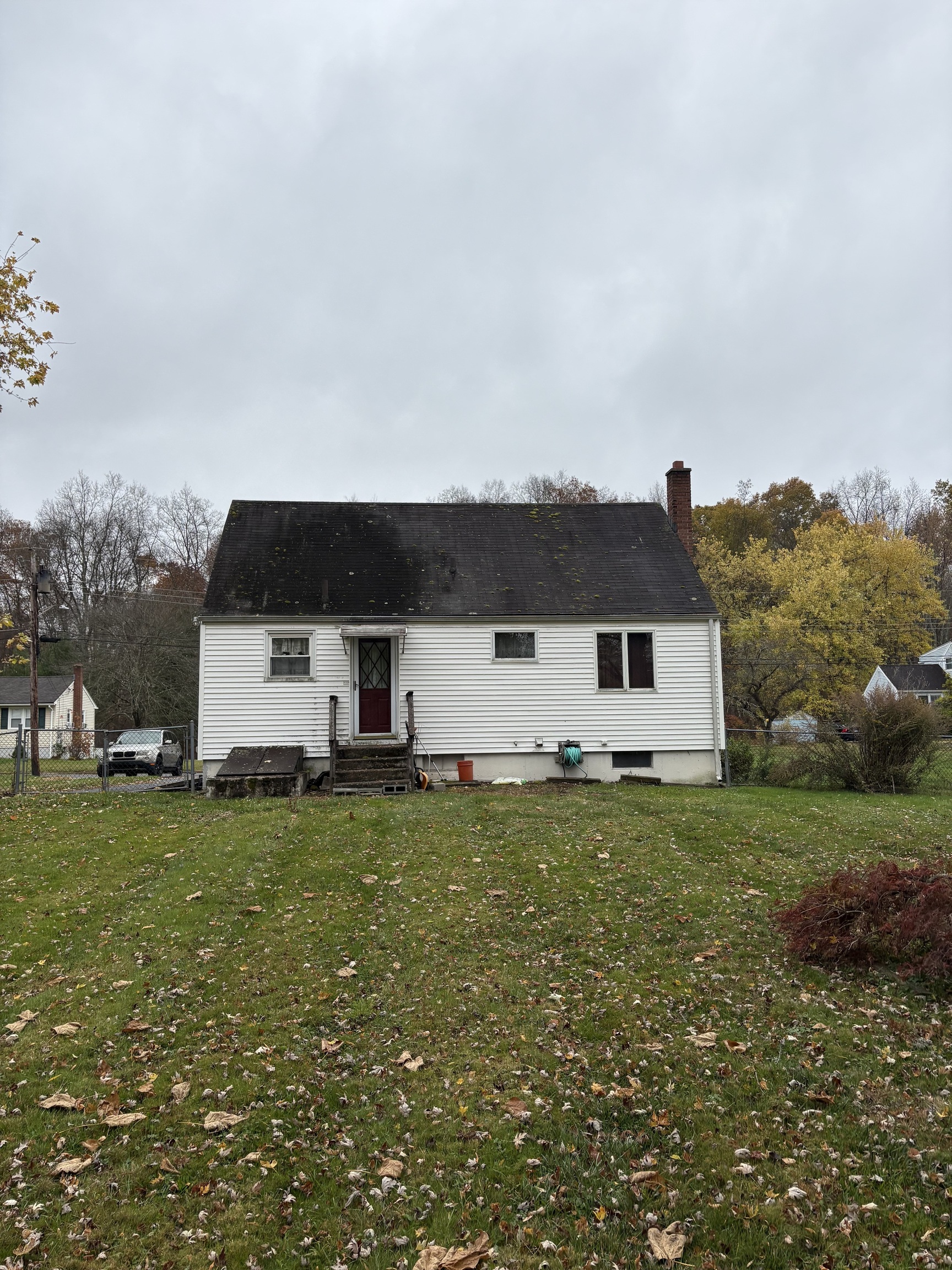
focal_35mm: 26
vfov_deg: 67.3
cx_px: 476
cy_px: 635
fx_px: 953
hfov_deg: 53.1
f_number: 1.6
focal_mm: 5.96
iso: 50
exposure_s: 1/1451
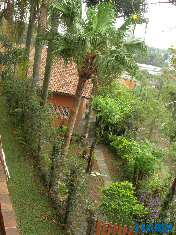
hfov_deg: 37.7
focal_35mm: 38
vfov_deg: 49.0
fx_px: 258
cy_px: 118
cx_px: 88
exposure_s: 1/50.8
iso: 64
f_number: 4.8
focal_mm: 7.8
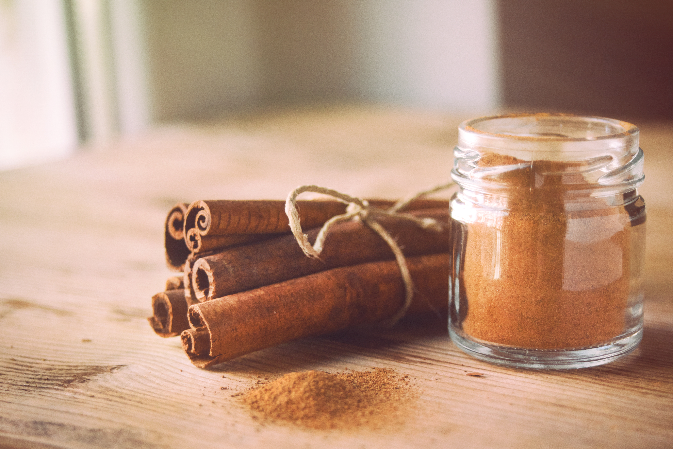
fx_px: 1496
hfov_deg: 25.4
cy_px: 224
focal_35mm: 80
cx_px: 336
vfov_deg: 17.1
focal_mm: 80
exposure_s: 1/100
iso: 1000
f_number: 5.6
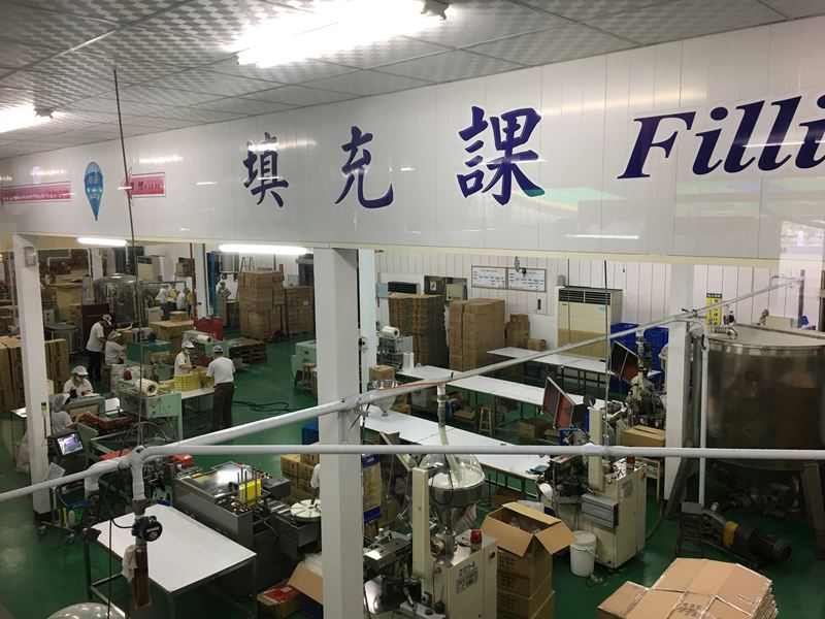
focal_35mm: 29
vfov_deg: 48.2
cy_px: 310
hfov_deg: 61.7
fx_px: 691
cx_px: 412
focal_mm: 4.15
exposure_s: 1/15
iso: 32
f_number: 2.2
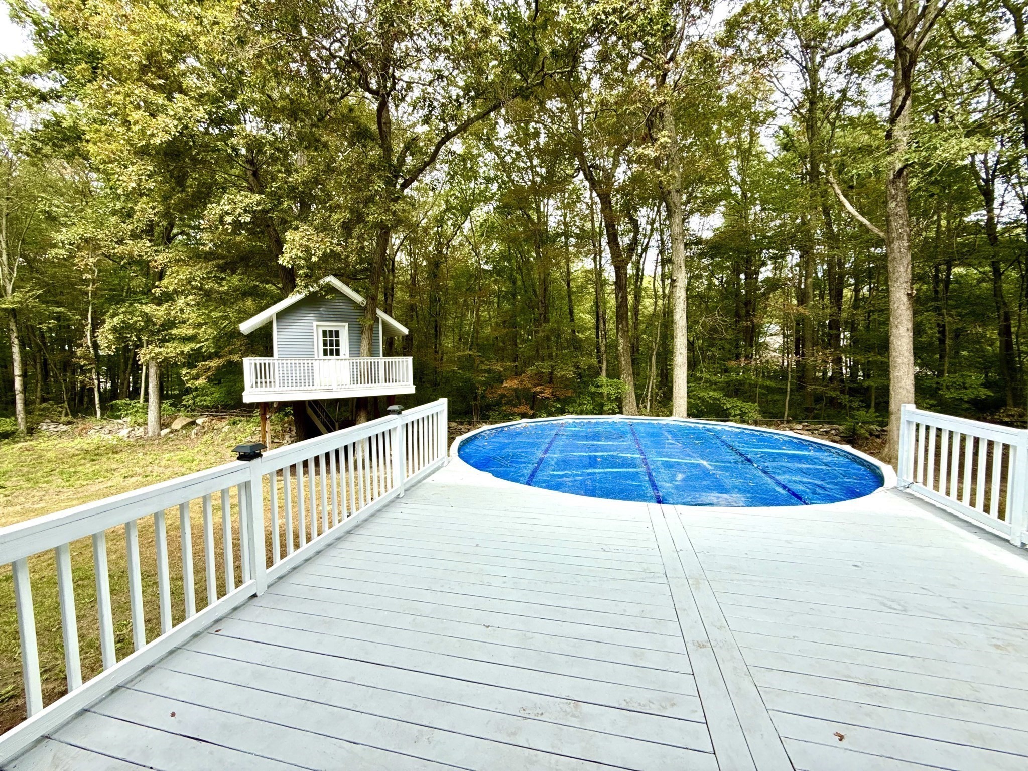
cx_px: 514
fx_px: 416
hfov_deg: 102.1
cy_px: 386
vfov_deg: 85.7
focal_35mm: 14
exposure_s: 1/455
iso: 50
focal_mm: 2.22
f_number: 2.2
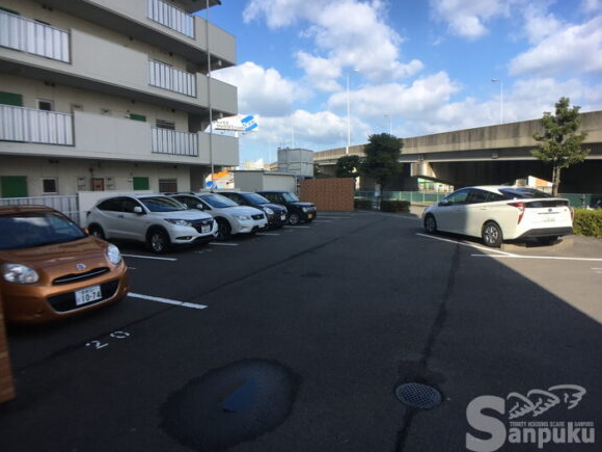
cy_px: 228
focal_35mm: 30
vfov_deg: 46.8
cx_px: 296
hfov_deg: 60.0
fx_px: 522
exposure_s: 1/1083
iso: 25
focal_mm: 4.15
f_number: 2.2
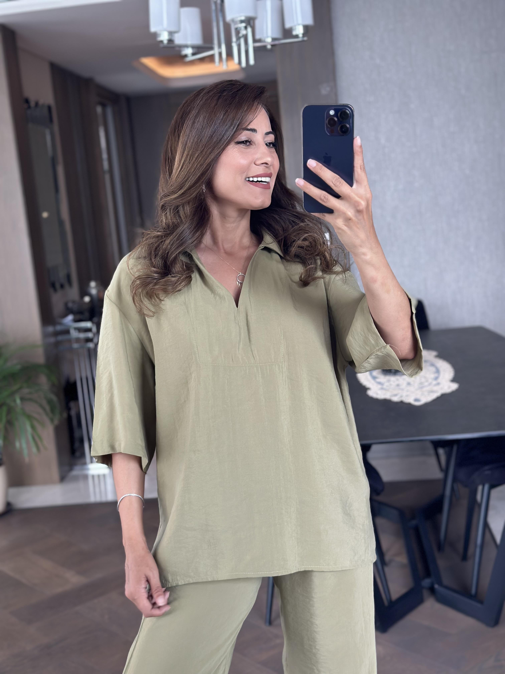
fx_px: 934
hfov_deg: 30.3
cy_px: 337
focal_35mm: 48
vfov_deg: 39.7
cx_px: 252
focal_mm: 6.86
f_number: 1.78
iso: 160
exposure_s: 1/120
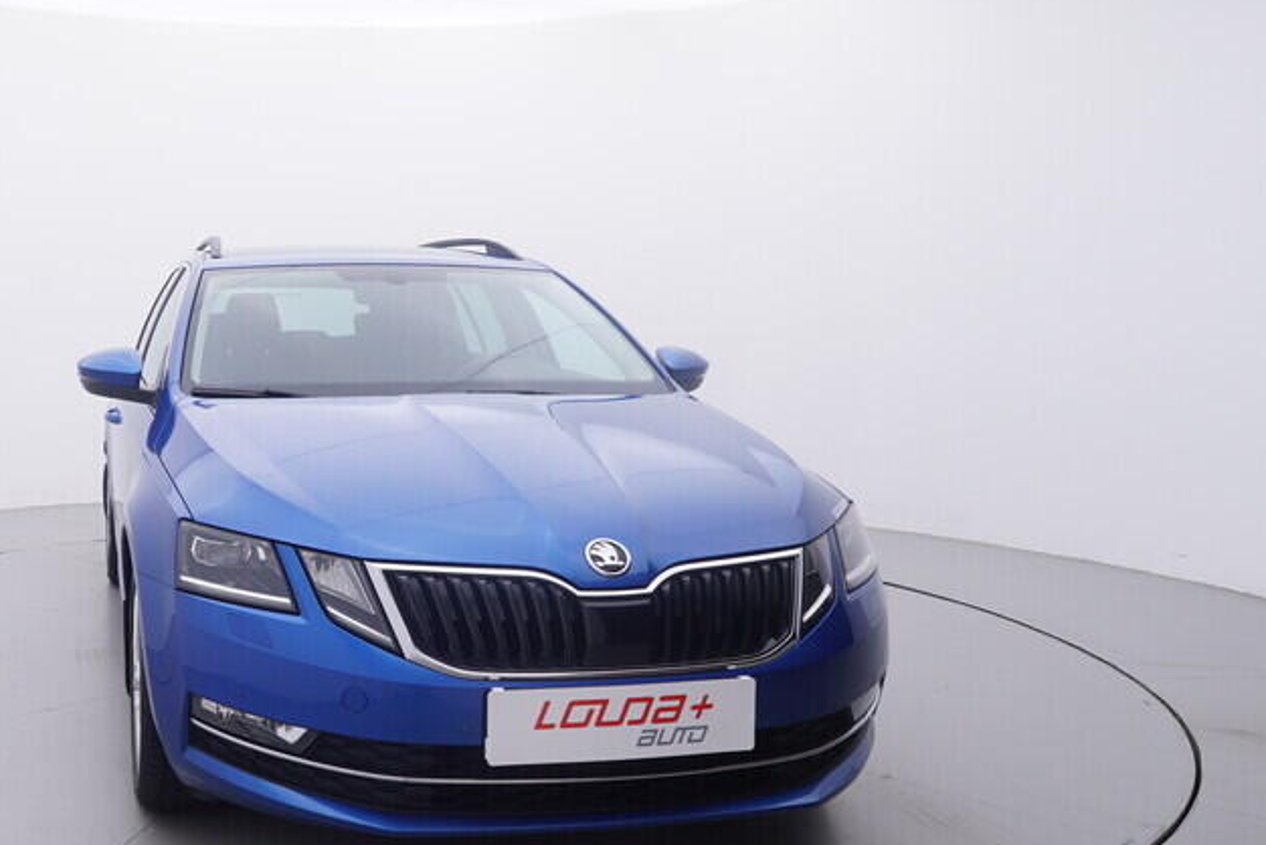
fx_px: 1295
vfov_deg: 36.1
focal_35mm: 37
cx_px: 285
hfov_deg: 49.5
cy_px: 467
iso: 200
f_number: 5
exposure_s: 1/80
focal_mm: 15
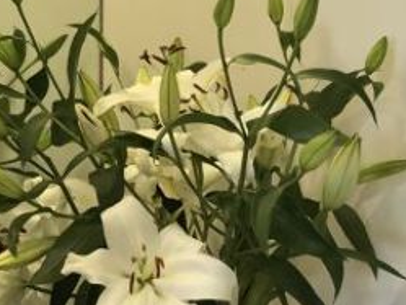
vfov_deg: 12.3
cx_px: -127
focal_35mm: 120
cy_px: 78
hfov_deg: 15.6
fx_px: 1408
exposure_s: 1/15
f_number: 1.8
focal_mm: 3.99
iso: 40
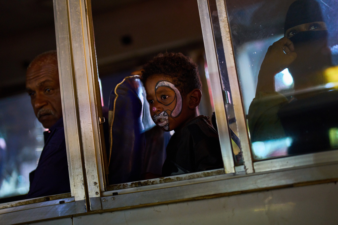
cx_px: 169
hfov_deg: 39.6
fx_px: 469
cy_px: 112
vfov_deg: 27.0
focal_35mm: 50
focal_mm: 50
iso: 1600
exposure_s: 1/125
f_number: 1.4
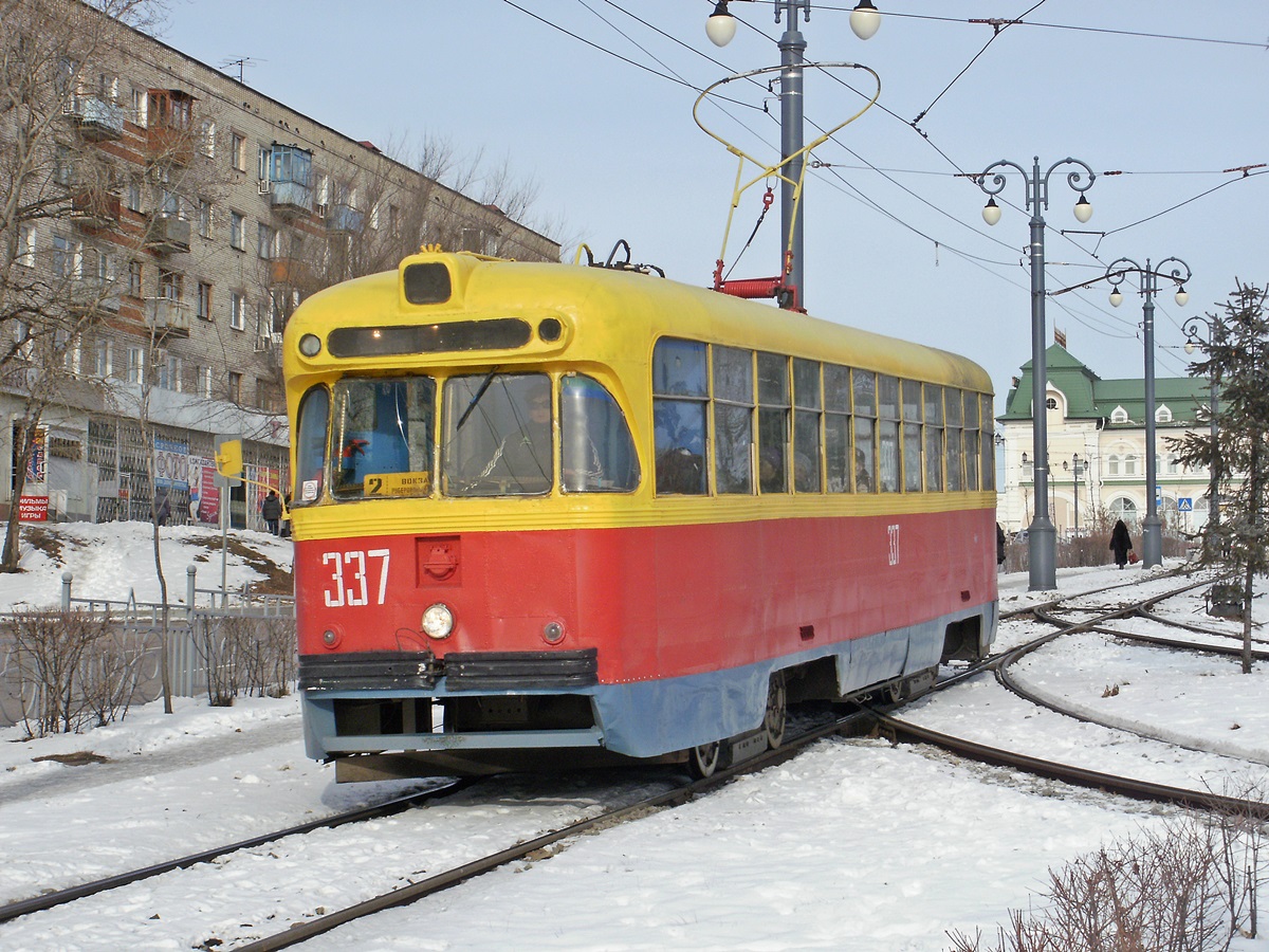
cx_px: 634
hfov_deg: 24.1
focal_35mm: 81
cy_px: 476
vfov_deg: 18.2
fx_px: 2969
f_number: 7.6
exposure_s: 1/250
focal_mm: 14.2
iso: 100
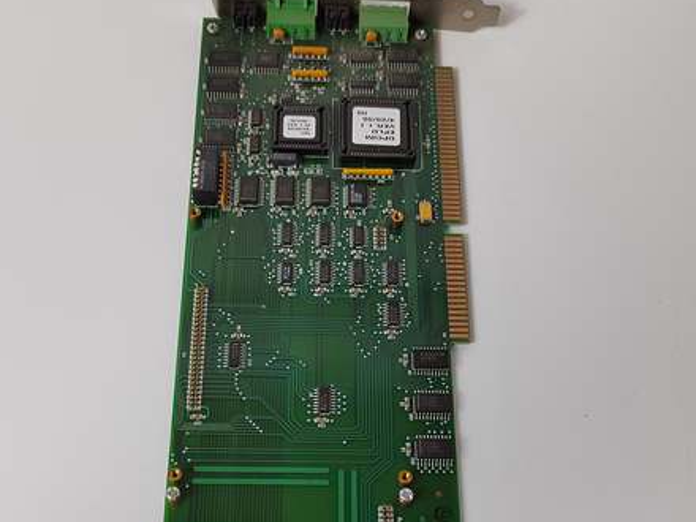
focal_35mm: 45
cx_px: 343
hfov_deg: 42.1
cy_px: 440
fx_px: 905
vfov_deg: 31.1
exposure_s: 1/100
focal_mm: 5.52
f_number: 1.9
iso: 525
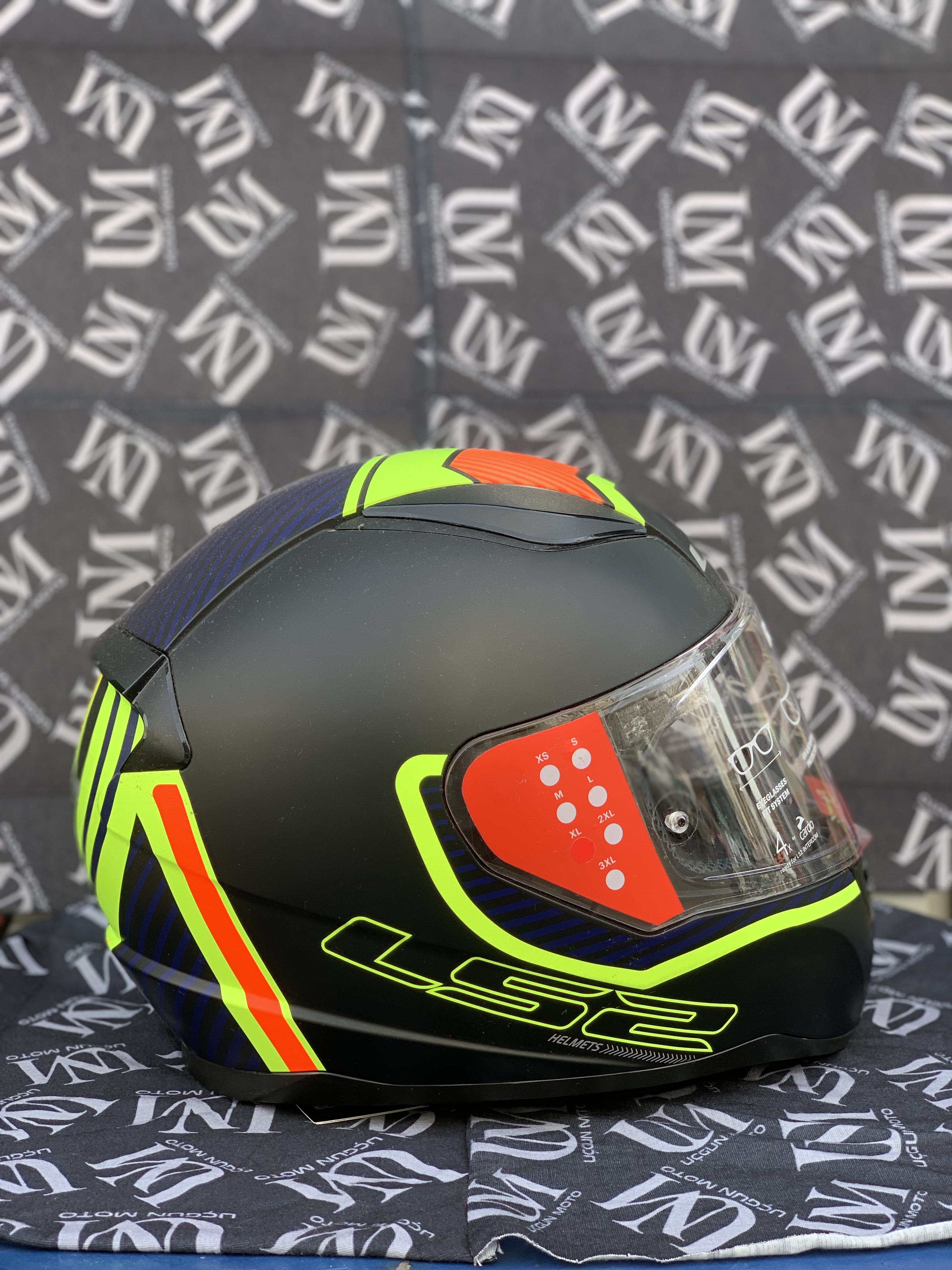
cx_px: 476
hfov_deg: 28.0
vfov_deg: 36.8
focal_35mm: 52
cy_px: 635
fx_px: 1907
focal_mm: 6
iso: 25
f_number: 2.4
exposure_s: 1/122
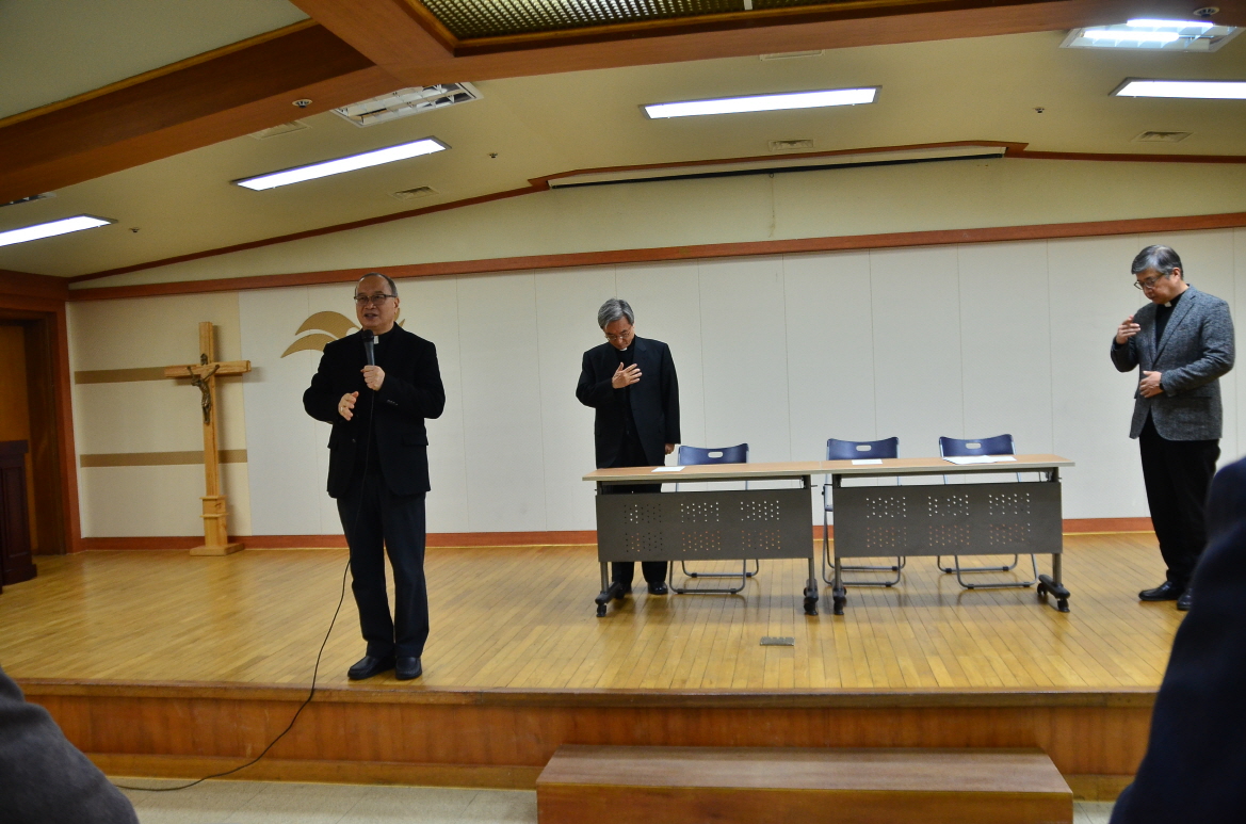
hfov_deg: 62.1
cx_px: 623
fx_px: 1036
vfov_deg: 43.4
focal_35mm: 30
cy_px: 412
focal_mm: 20
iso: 800
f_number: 2.8
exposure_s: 1/160
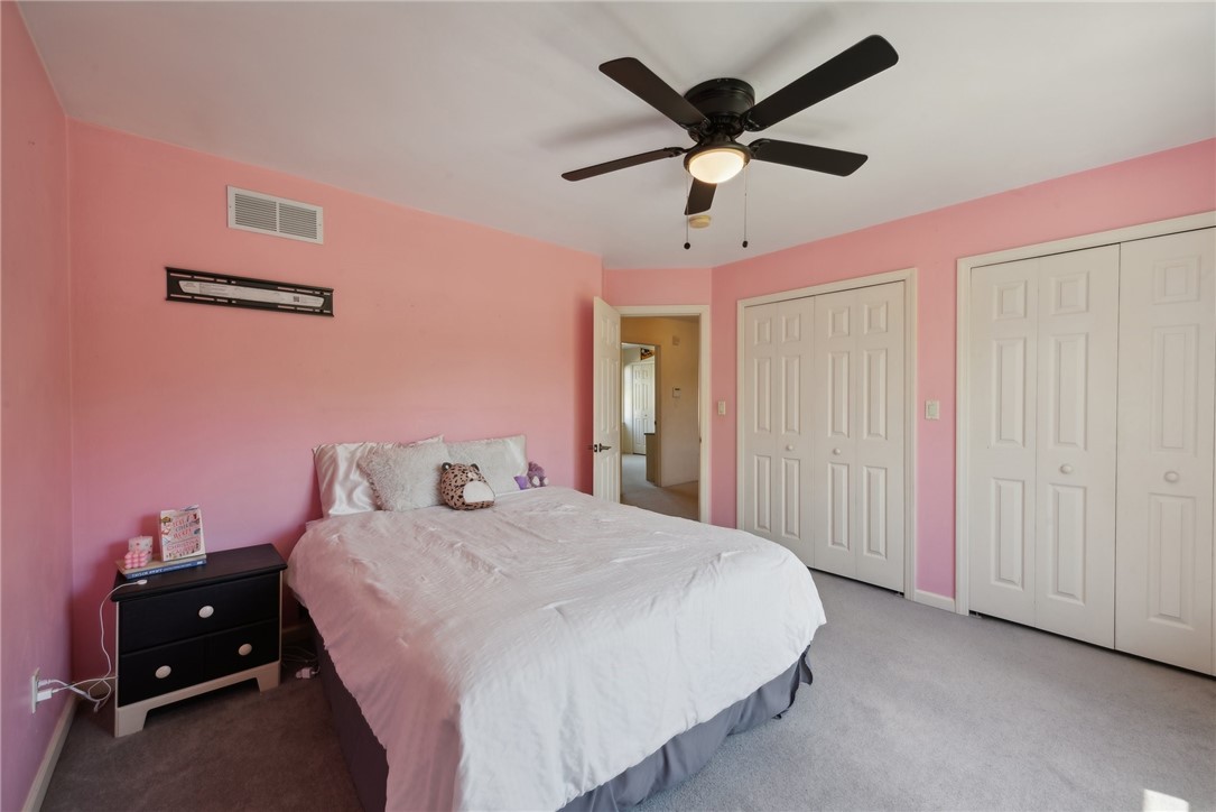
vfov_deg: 81.2
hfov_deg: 104.2
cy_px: 406
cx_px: 608
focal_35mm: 14
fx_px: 473
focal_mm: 14
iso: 50
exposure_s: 1/8
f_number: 11
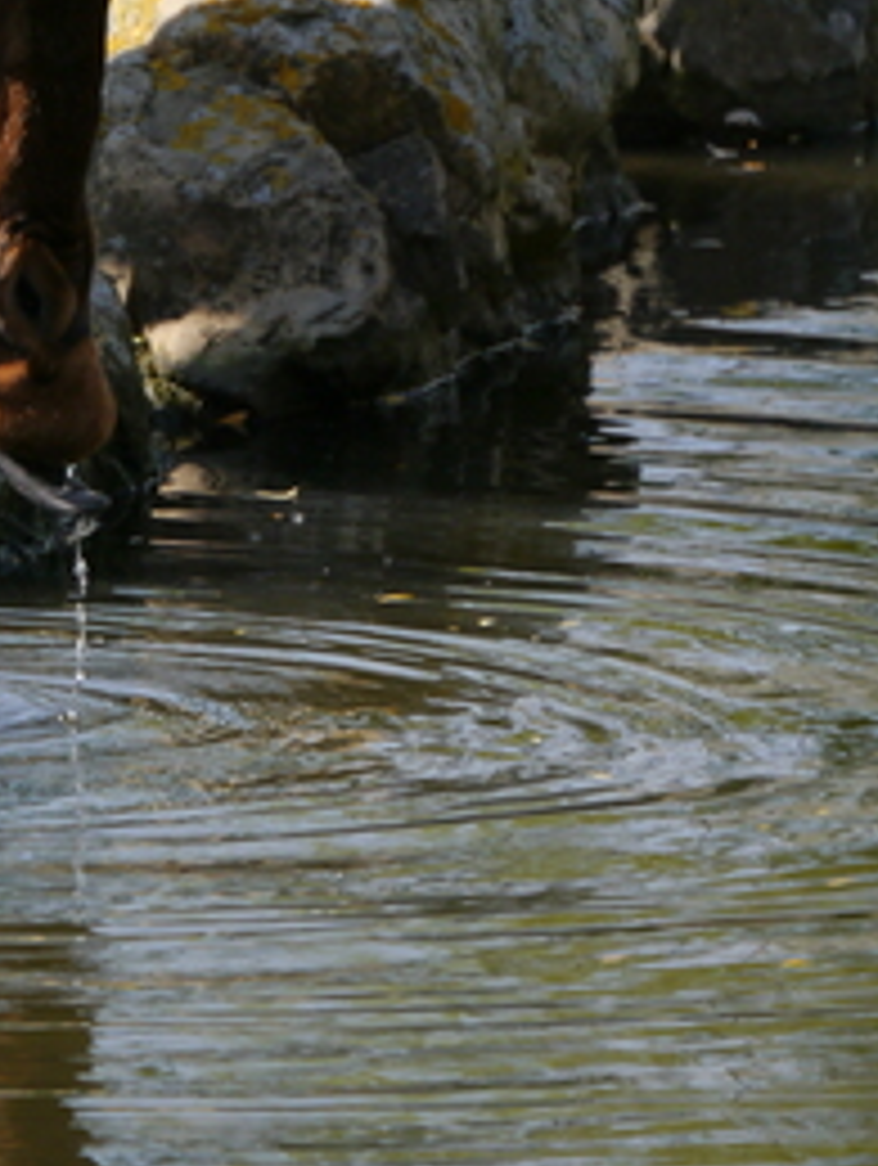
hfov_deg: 2.1
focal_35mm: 709
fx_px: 23918
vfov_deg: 2.8
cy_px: 200
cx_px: -144
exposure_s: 1/320
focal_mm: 150
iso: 200
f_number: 6.3
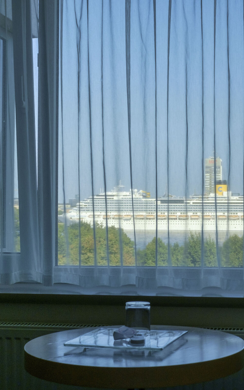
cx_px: 193
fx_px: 670
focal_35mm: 63
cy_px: 194
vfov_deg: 32.5
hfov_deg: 20.4
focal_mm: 27
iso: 250
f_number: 7.1
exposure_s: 1/250
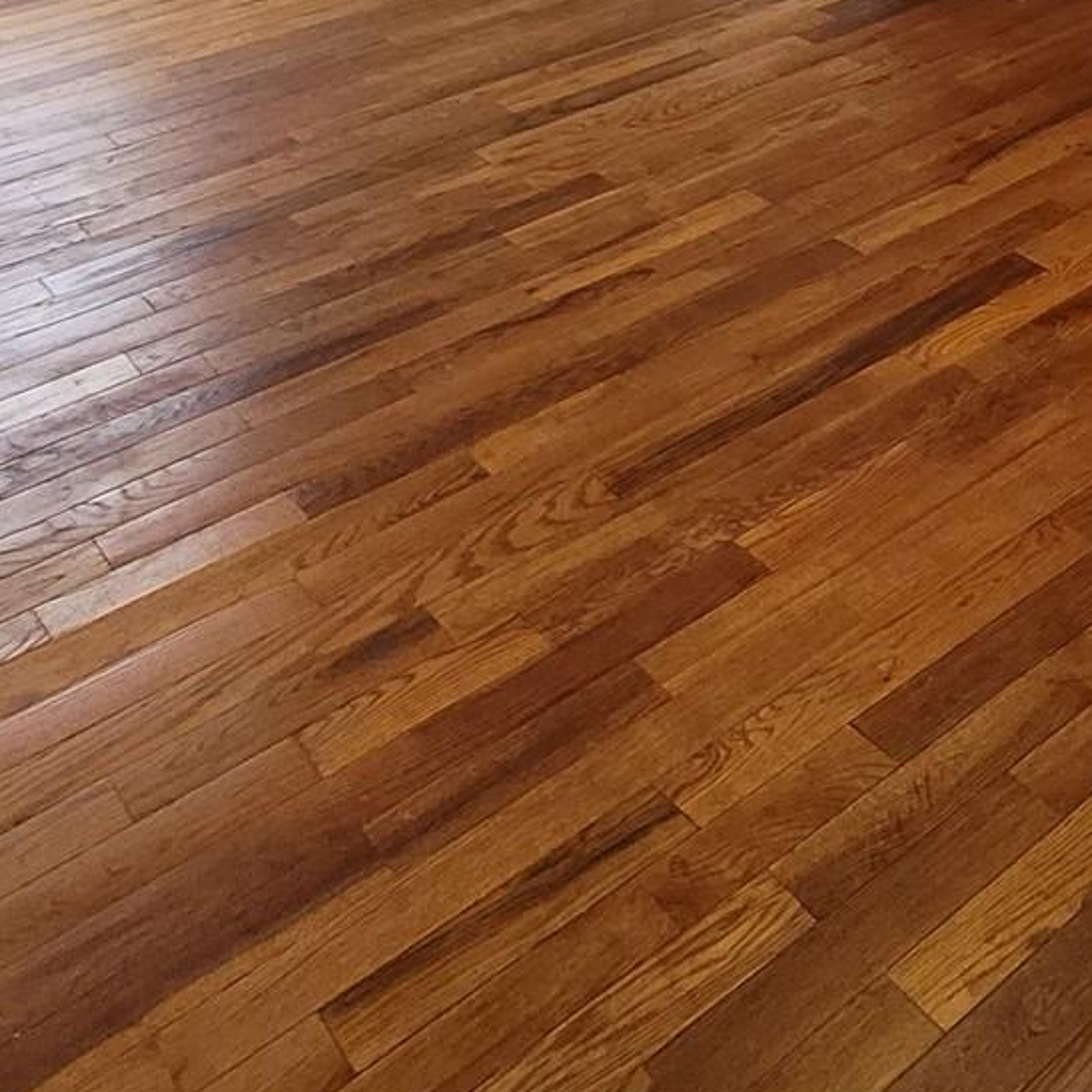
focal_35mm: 43
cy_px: -158
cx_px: 1082
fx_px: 1535
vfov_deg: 33.3
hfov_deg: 35.6
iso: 400
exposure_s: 1/60
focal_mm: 2.2
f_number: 2.2
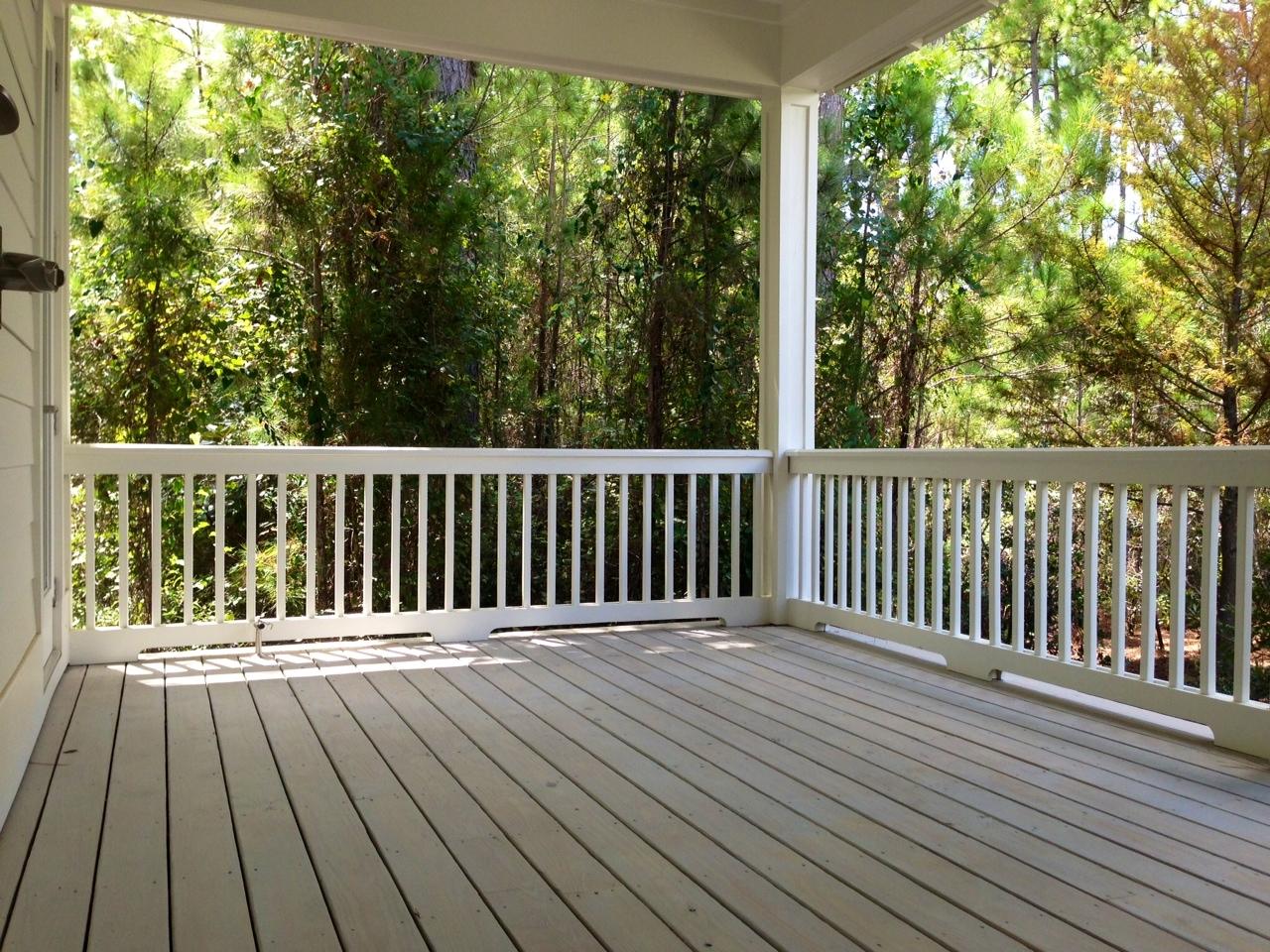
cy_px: 476
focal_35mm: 33
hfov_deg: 55.4
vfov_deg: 42.9
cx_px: 635
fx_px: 1211
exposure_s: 1/185
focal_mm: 4.13
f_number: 2.4
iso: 50
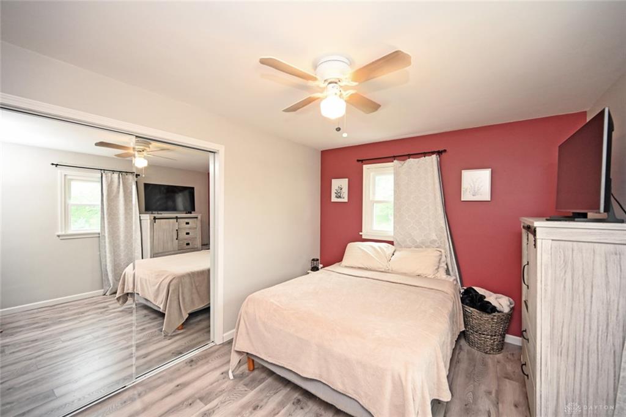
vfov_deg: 81.2
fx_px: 243
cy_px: 208
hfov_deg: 104.3
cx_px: 313
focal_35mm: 14
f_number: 4
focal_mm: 14
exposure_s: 1/60
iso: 1100
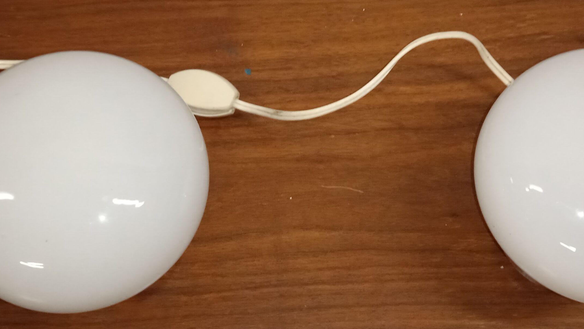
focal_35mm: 59
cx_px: 309
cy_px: 146
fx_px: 914
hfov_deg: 35.4
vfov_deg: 20.4
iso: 731
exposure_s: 1/25
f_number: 2.2
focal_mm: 3.43
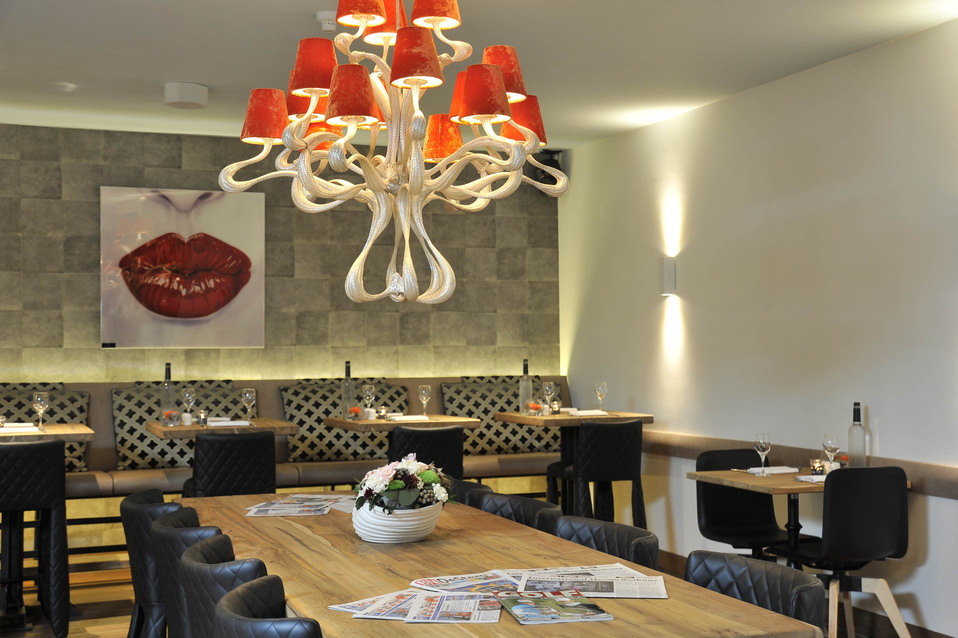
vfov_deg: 27.0
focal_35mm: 50
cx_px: 479
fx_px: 1330
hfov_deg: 39.6
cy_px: 319
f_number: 5.6
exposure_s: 1/3
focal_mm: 50
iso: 200
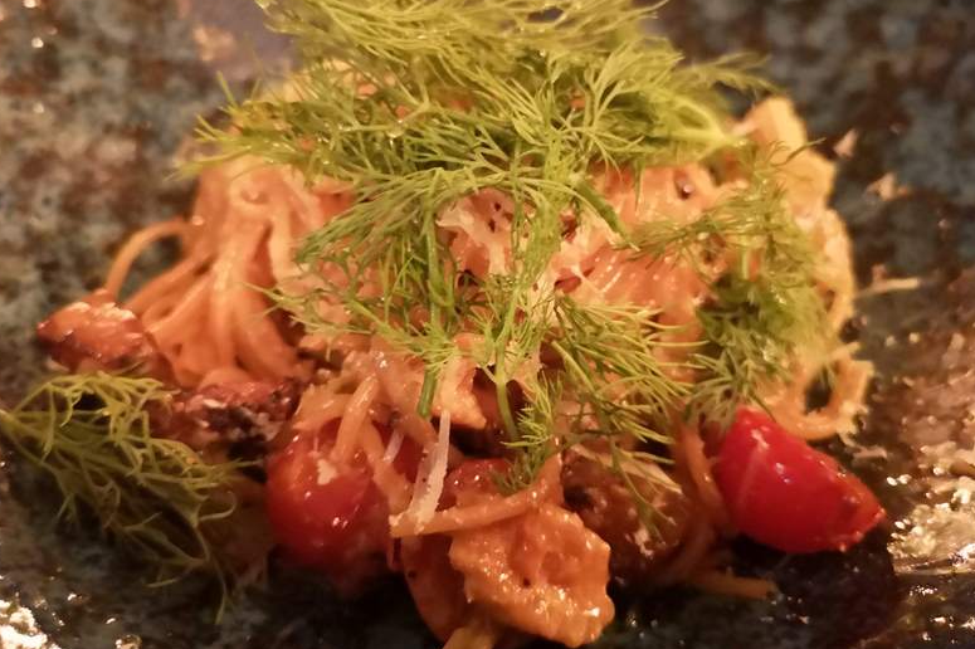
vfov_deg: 44.9
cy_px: 297
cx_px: 484
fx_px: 785
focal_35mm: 29
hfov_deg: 63.7
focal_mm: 3.95
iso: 5000
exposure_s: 1/16.7
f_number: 1.8
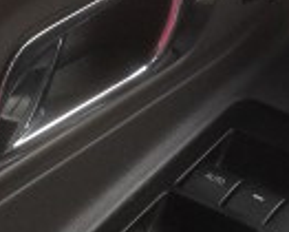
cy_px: -13
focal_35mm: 157
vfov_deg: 9.8
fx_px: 1344
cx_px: 547
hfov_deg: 11.3
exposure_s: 1/120
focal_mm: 4.12
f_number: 2.4
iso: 64
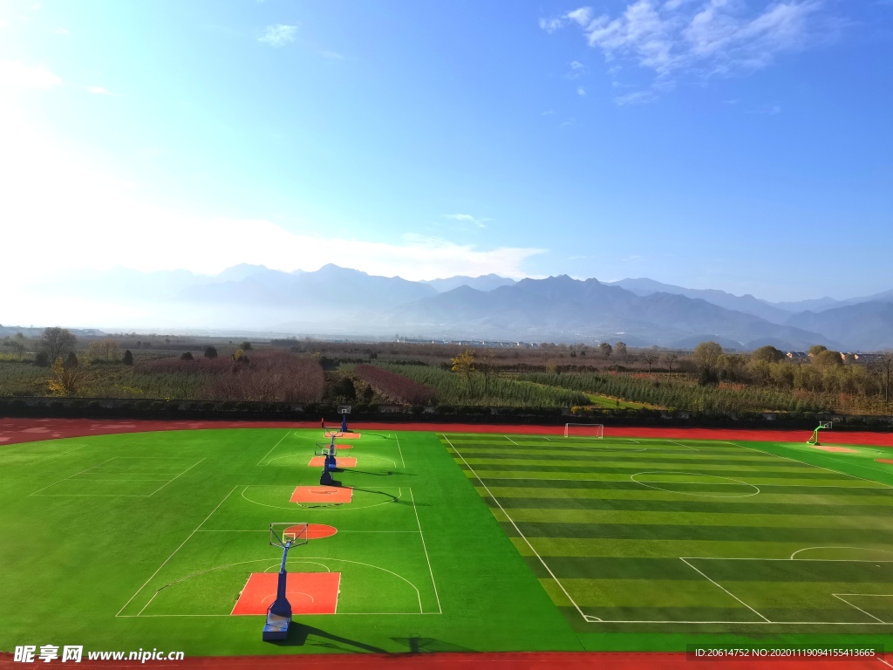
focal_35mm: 26
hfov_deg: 67.3
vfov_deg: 53.1
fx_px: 671
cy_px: 335
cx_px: 446
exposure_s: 1/1795
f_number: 1.8
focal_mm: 5.58
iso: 50
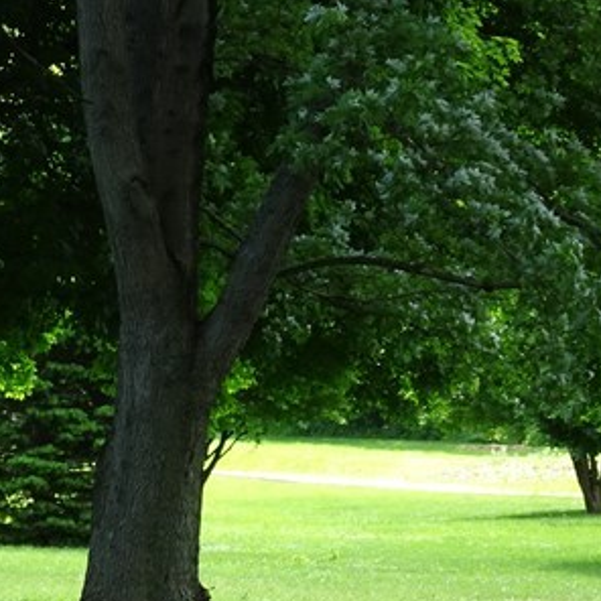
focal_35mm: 245
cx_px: -402
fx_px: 4812
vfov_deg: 7.1
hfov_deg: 7.0
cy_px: 451
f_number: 5
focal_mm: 13.69
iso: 80
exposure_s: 1/80
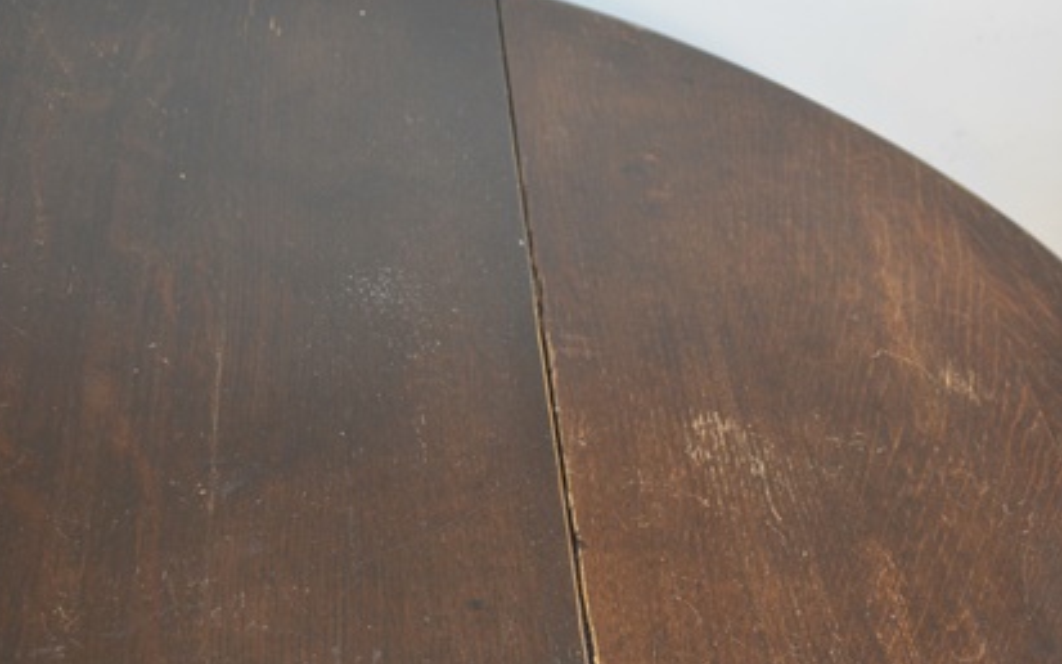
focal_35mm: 40
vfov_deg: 31.9
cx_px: 527
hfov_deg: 49.3
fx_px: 1158
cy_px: 407
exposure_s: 1/60
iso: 640
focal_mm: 18
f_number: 3.5
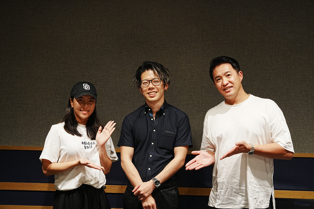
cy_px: 104
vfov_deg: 28.7
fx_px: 409
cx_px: 157
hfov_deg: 42.0
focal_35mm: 47
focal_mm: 46.9
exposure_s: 1/40
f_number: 7.1
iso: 1600
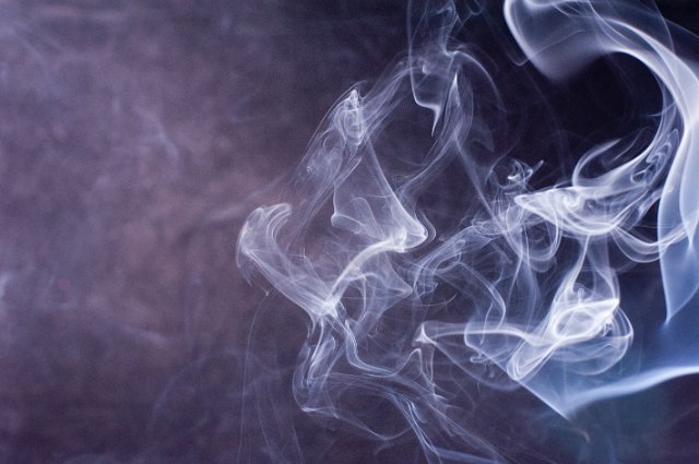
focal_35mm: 50
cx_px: 350
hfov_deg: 39.6
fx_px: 970
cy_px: 232
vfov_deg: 26.9
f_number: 5.6
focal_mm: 50
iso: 200
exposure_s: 1/60
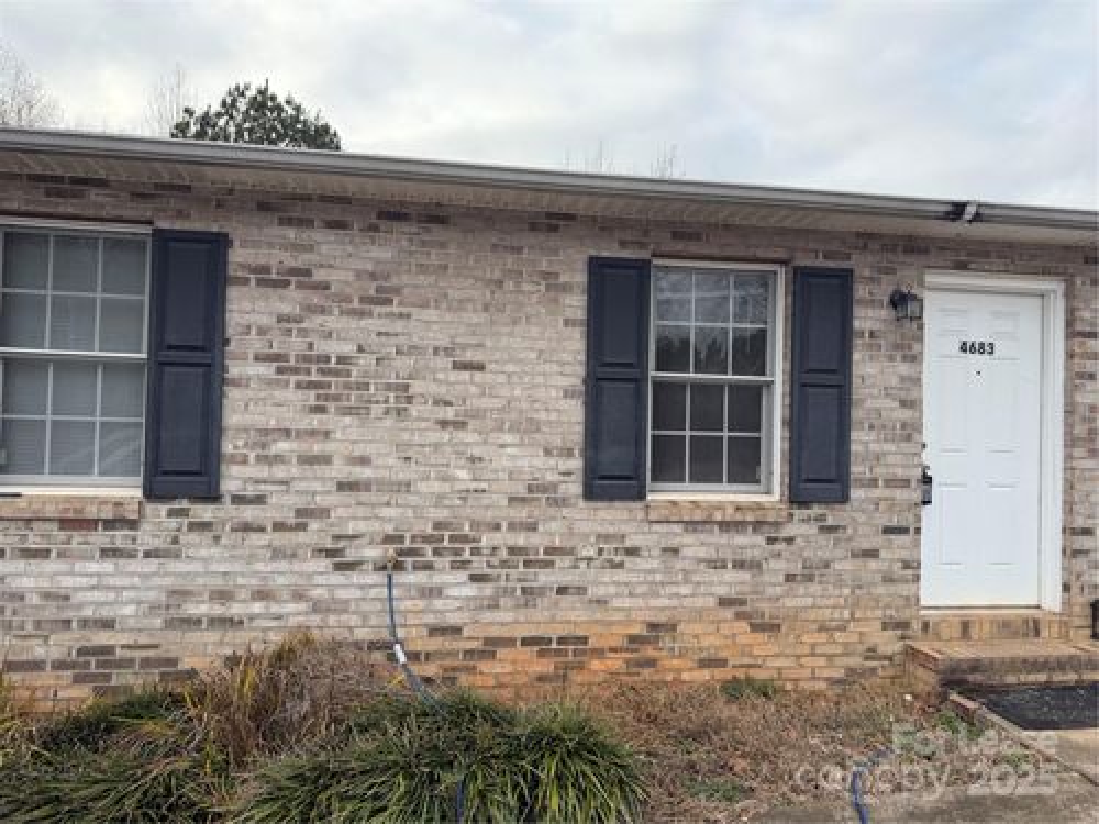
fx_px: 762
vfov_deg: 56.8
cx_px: 550
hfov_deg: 71.6
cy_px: 412
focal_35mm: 24
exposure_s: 1/1292
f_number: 1.78
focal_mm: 6.76
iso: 100
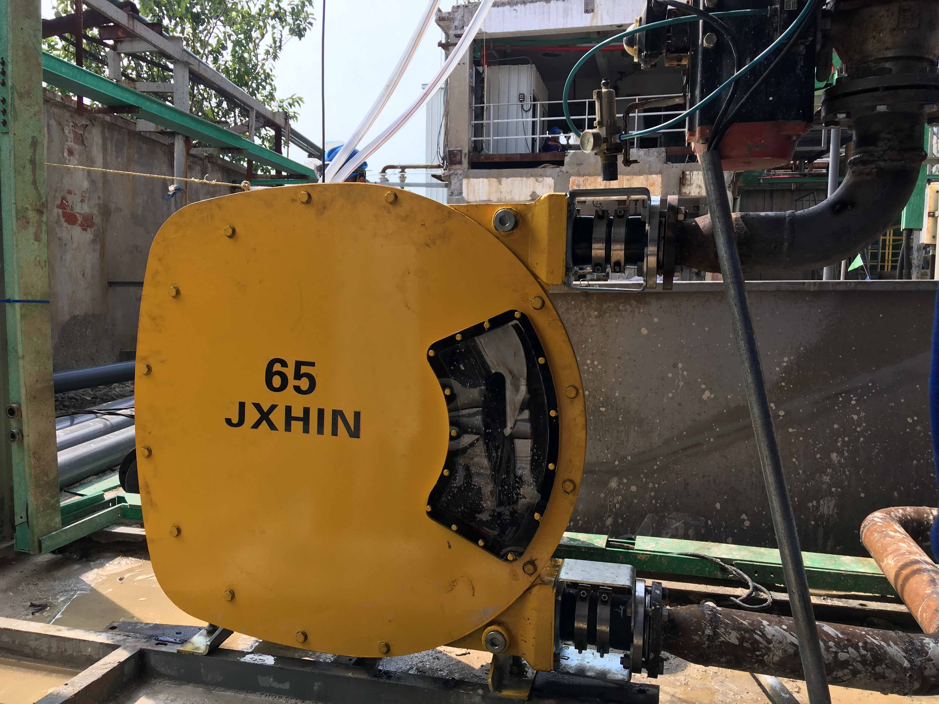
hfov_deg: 61.7
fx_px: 787
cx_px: 470
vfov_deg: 48.2
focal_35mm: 29
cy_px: 352
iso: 25
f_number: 2.2
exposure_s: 1/565
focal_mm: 4.15
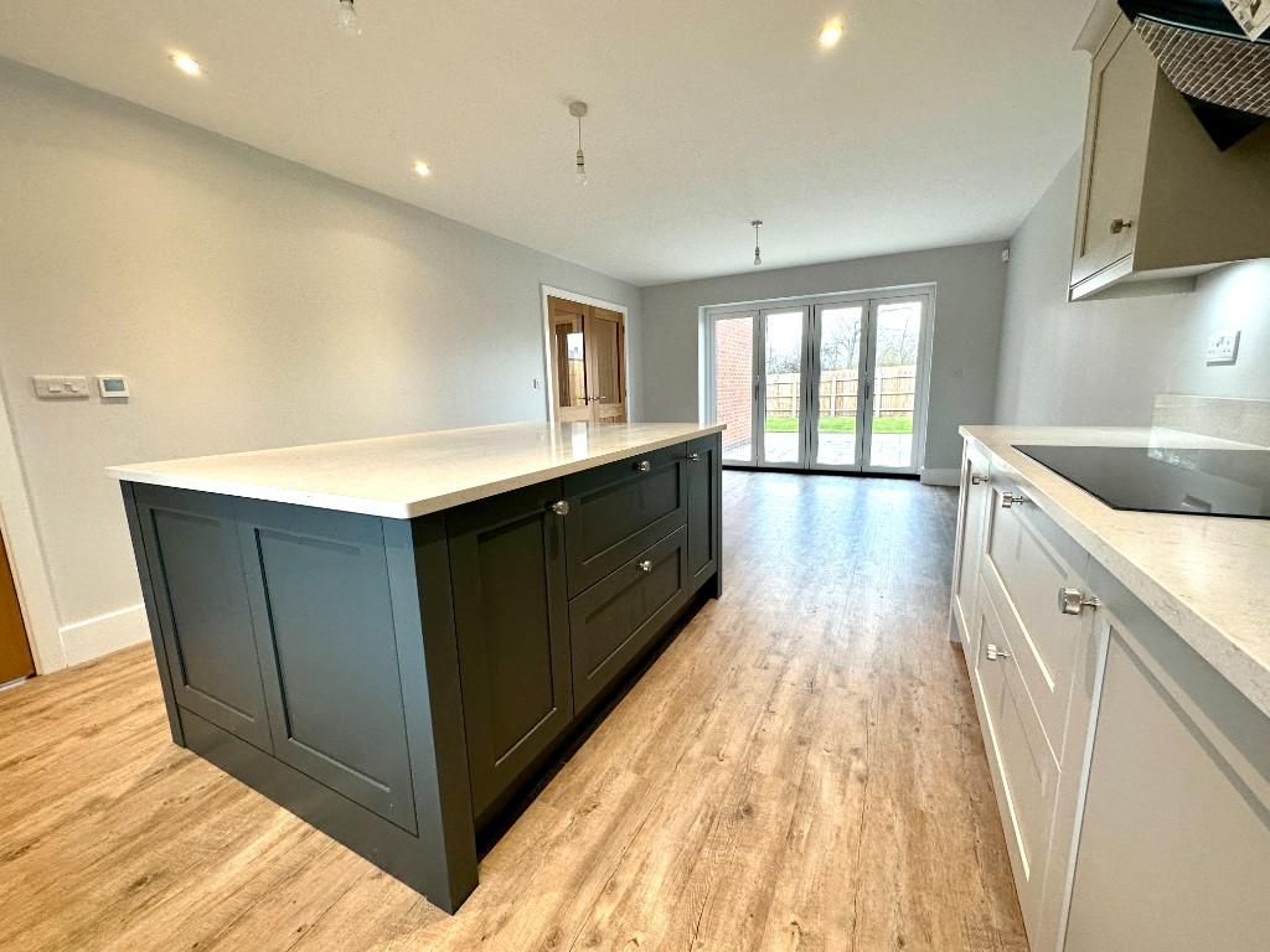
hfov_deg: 102.1
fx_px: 514
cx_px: 635
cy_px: 476
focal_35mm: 14
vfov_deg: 85.7
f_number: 2.2
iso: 125
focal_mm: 2.22
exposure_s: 1/100
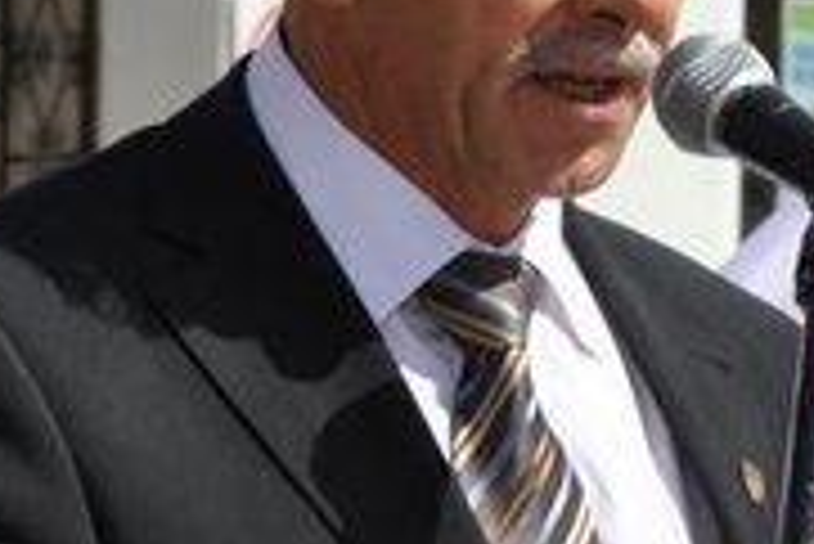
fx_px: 14120
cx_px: 1176
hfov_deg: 3.3
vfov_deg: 2.2
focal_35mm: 624
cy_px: 438
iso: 200
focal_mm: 116
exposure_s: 1/200
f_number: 18
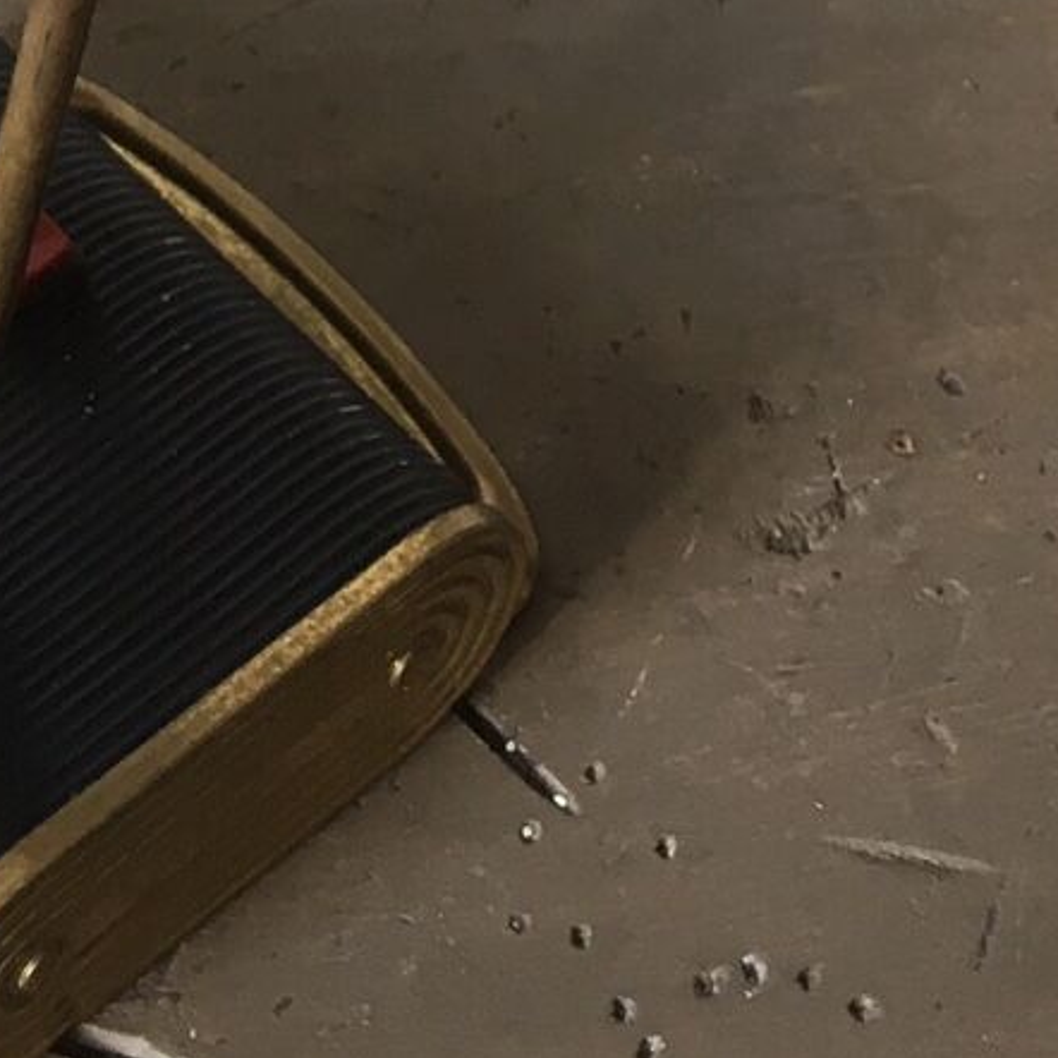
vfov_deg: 13.4
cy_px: -826
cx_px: 359
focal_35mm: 117
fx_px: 4046
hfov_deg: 14.9
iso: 64
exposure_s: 1/33
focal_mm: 4.15
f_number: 2.2
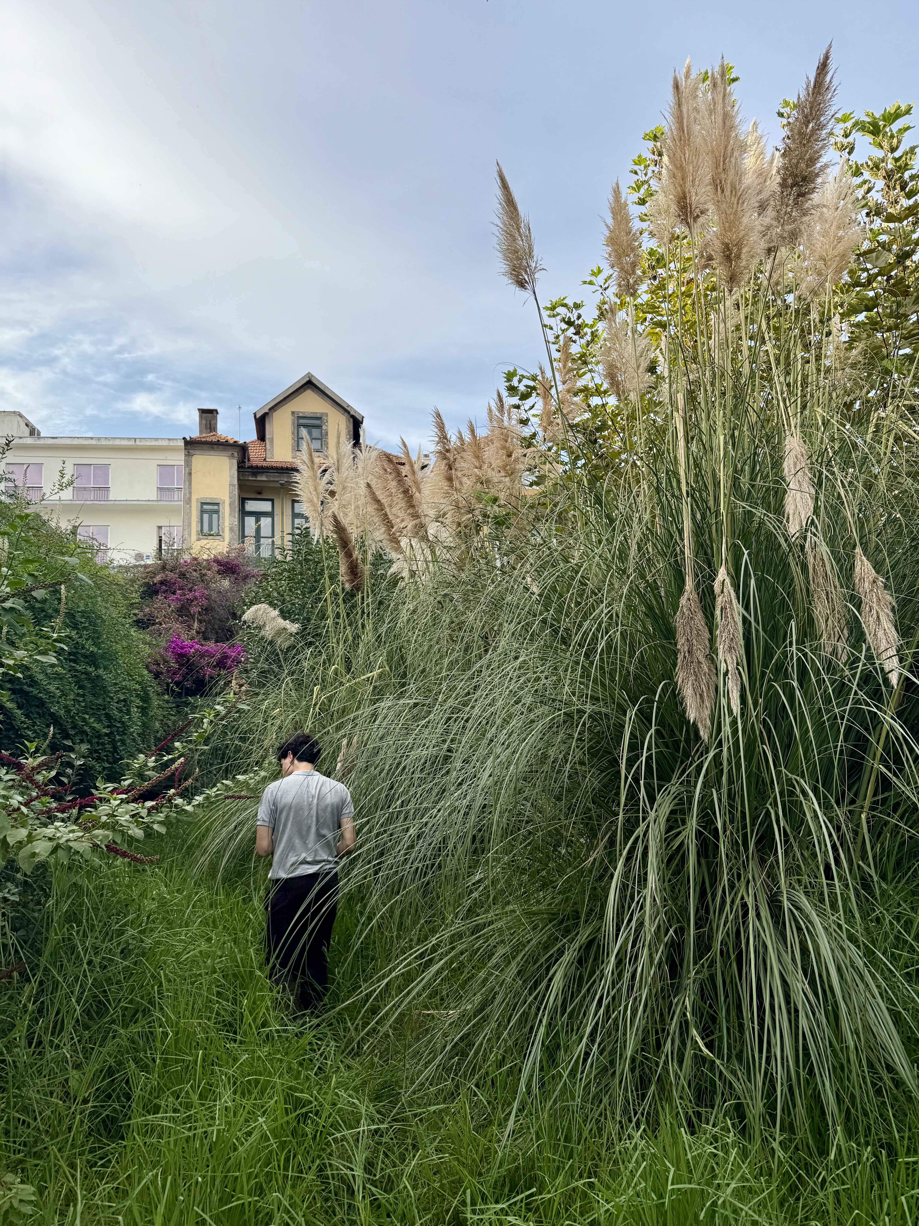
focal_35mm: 24
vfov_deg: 71.6
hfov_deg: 56.8
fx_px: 850
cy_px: 613
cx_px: 460
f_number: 1.78
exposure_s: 1/2169
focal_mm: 6.76
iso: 80
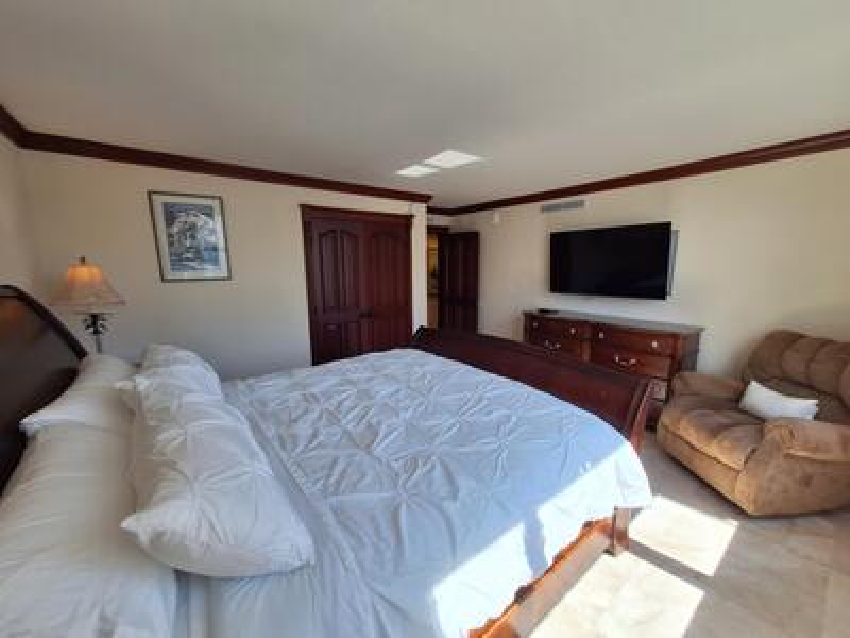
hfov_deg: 106.2
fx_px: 319
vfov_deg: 89.9
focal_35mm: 13
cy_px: 319
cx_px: 425
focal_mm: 1.74
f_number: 2.2
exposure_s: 1/209
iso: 40
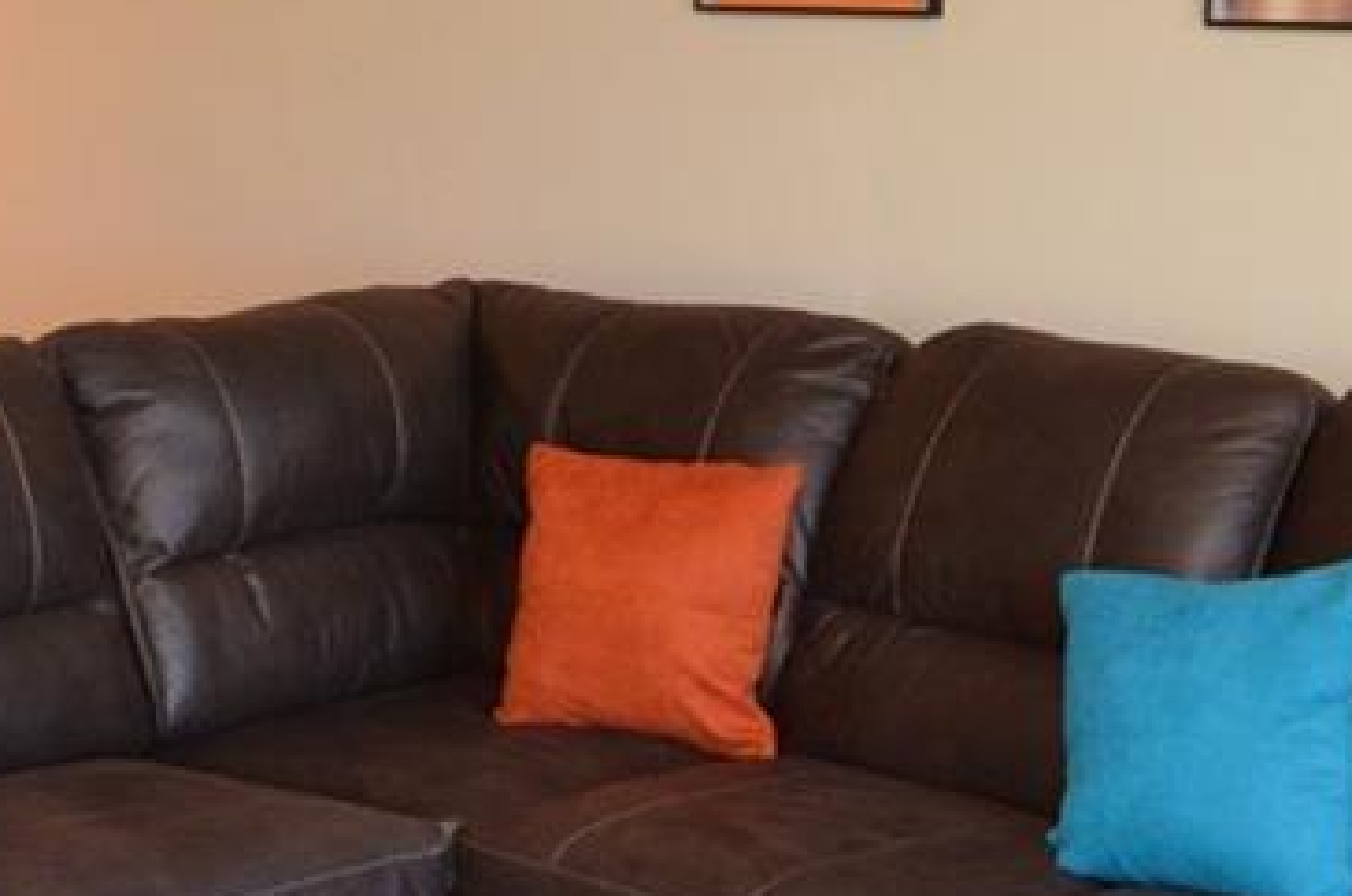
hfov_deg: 25.5
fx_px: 2962
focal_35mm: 79
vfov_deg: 17.2
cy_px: 479
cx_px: 422
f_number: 4
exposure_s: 1/60
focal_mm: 12
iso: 500
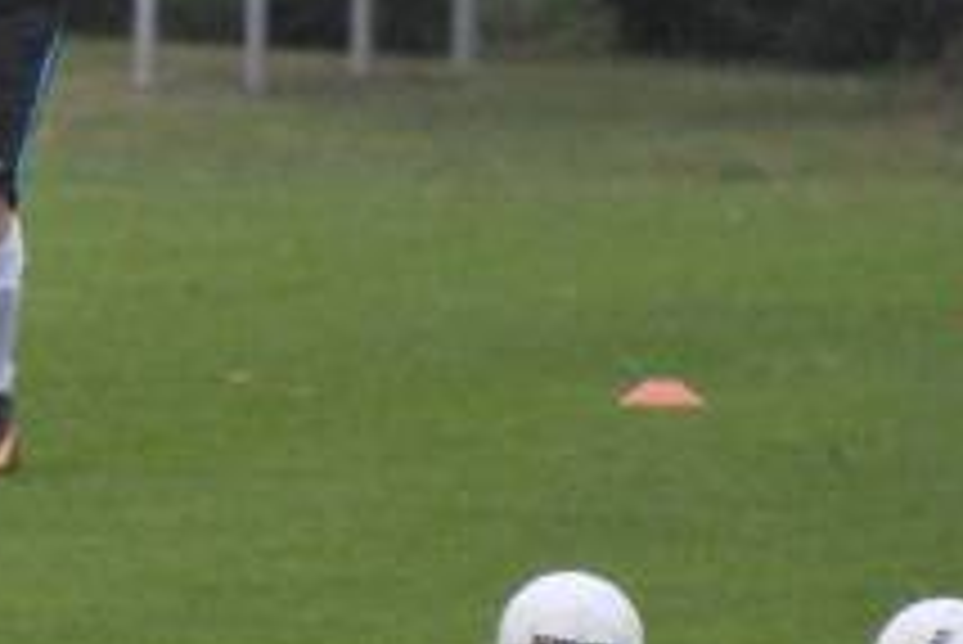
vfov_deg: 1.2
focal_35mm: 1133
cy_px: -124
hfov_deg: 1.8
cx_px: -306
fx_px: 30327
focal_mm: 270
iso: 3200
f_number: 5.6
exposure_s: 1/500
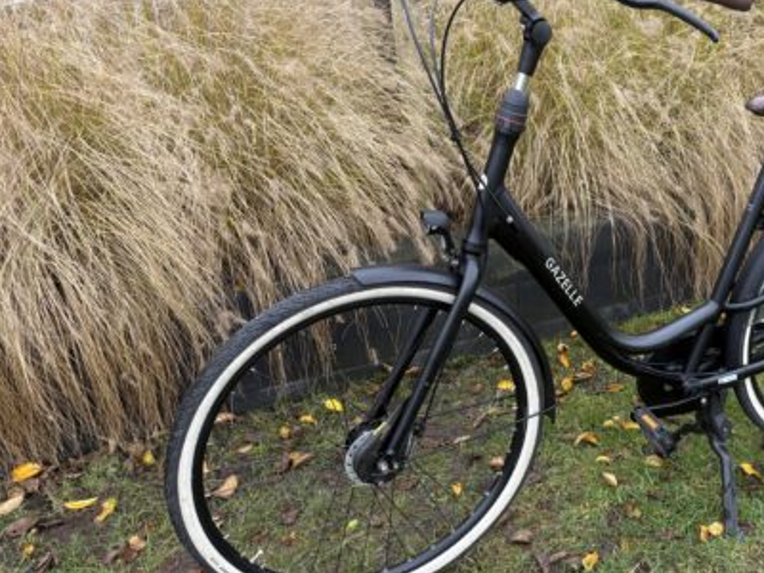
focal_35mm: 39
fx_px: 861
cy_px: 302
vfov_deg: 36.8
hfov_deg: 46.7
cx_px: 542
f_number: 1.6
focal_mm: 5.96
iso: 100
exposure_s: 1/121
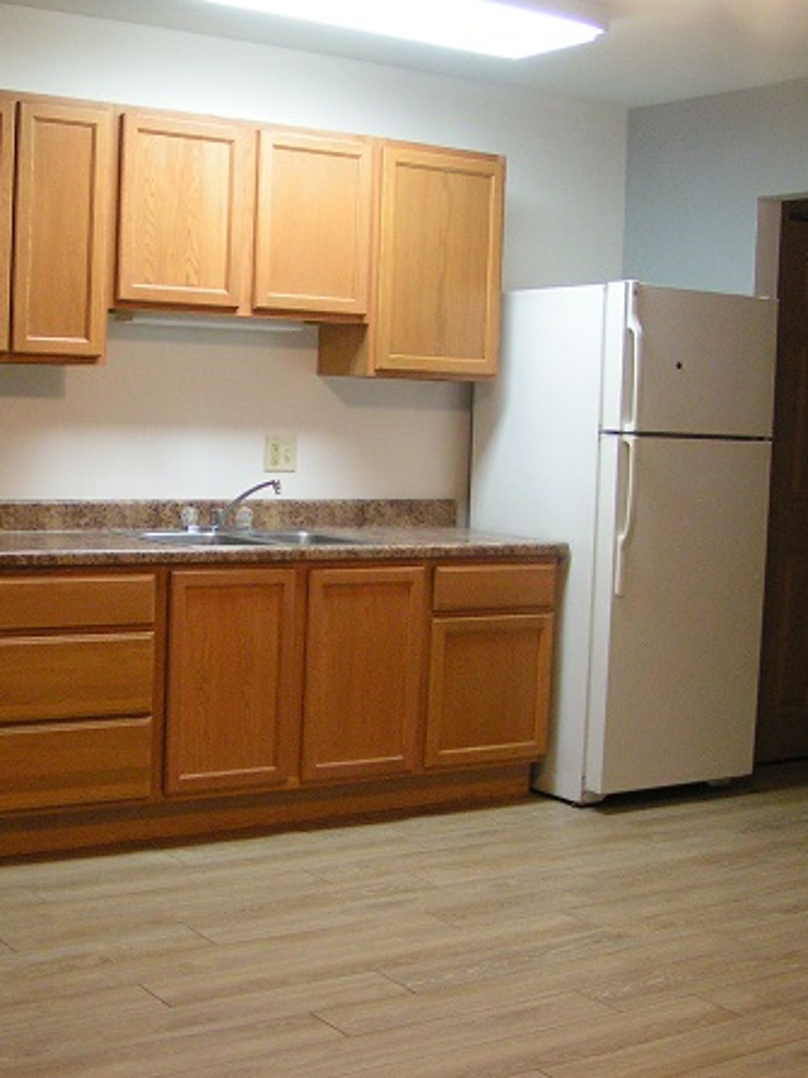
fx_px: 1588
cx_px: 203
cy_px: 538
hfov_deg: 28.1
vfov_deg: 37.5
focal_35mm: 51
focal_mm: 5.8
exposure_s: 1/40
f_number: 2.8
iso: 160
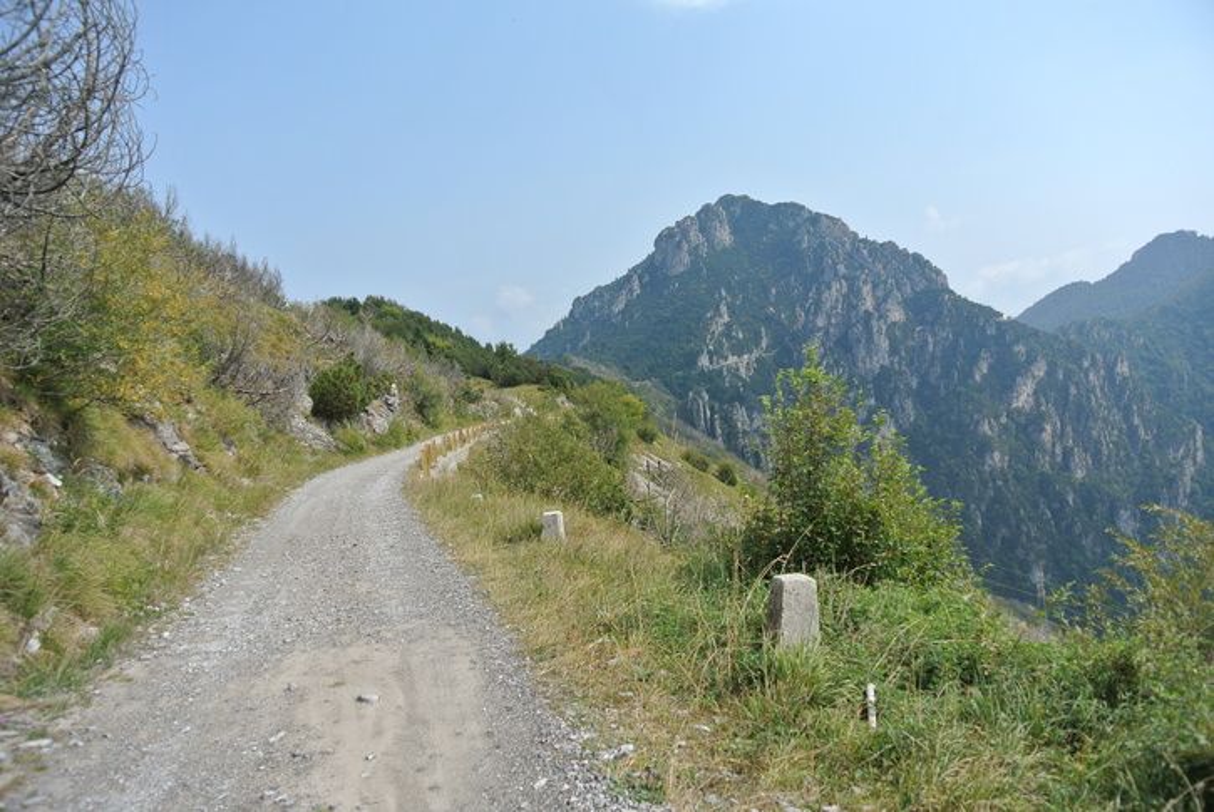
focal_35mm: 27
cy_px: 406
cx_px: 607
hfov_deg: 67.3
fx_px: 911
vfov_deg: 48.0
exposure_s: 1/640
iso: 100
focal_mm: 10
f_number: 4.5
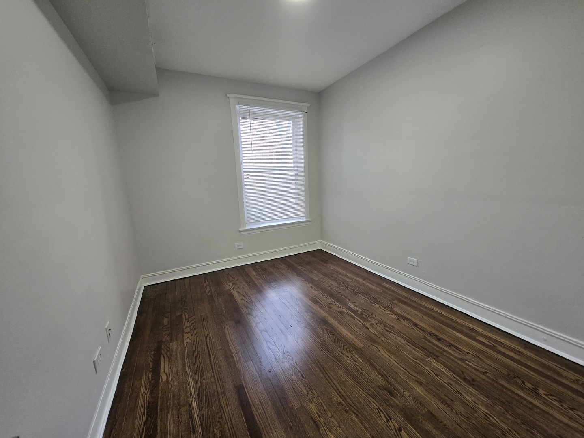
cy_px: 219
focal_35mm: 13
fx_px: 219
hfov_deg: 106.2
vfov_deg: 89.9
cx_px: 292
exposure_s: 1/60
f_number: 2.2
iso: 100
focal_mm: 1.7
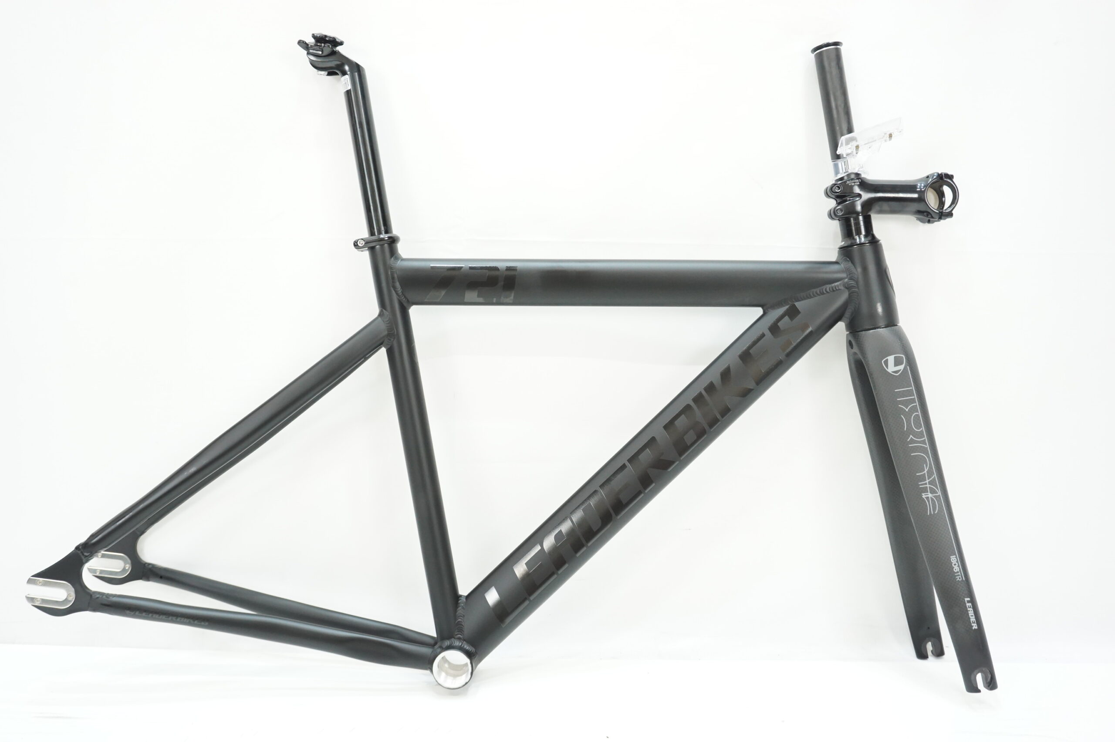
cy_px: 371
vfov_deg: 43.5
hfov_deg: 62.0
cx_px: 558
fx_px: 928
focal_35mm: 30
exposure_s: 1/40
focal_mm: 20
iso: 1000
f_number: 5
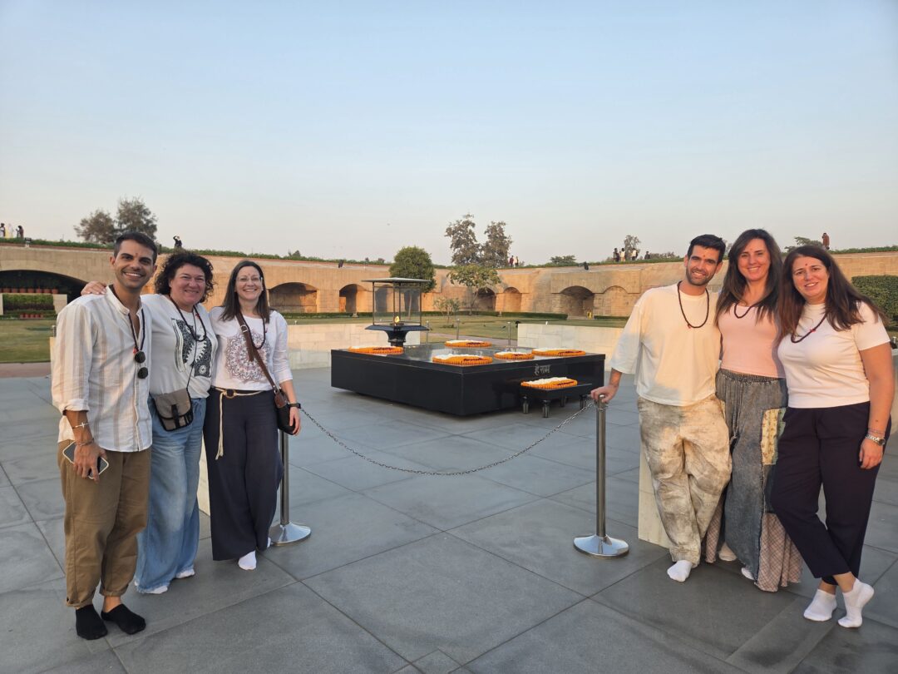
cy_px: 337
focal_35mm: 23
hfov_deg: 73.9
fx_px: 597
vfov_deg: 58.9
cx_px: 449
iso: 80
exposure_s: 1/715
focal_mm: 5.4
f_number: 1.8
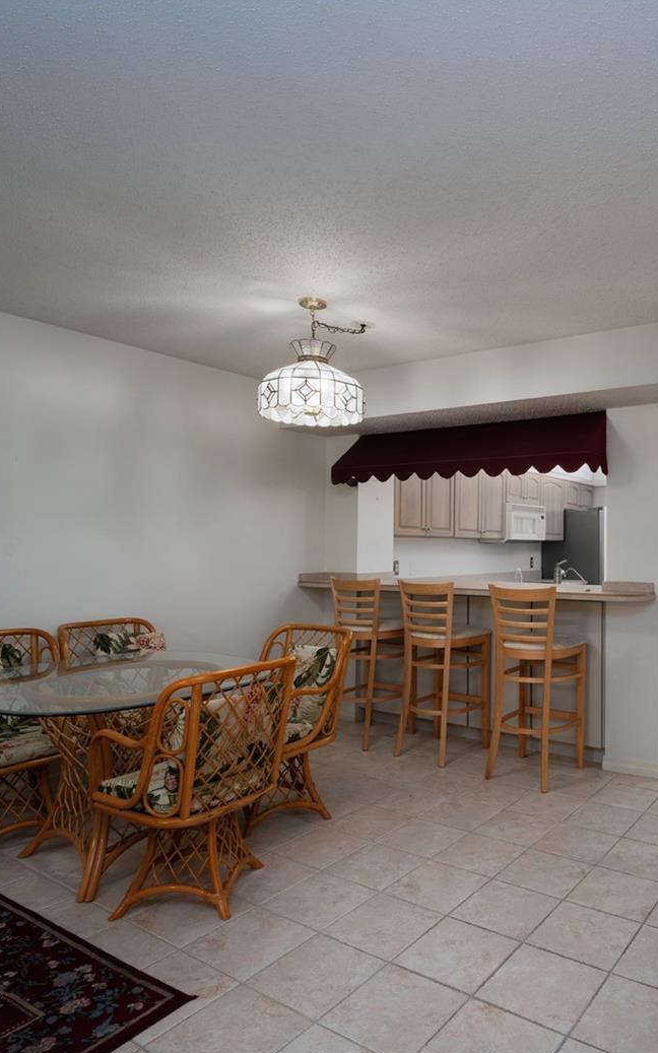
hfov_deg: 52.0
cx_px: 514
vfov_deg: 79.6
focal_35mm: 22
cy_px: 534
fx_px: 631
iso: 400
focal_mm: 14
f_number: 10
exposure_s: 1/5
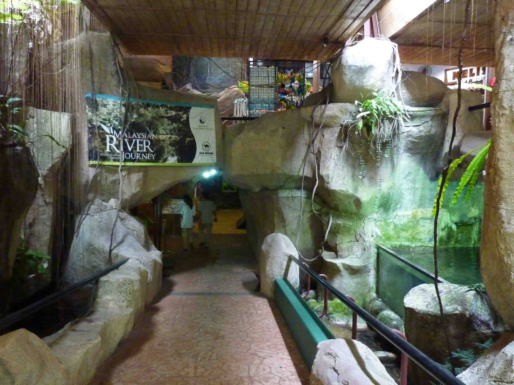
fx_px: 401
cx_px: 257
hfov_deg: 65.3
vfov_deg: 51.4
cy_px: 192
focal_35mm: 27
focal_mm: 4.4
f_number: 3.3
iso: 800
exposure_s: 1/20
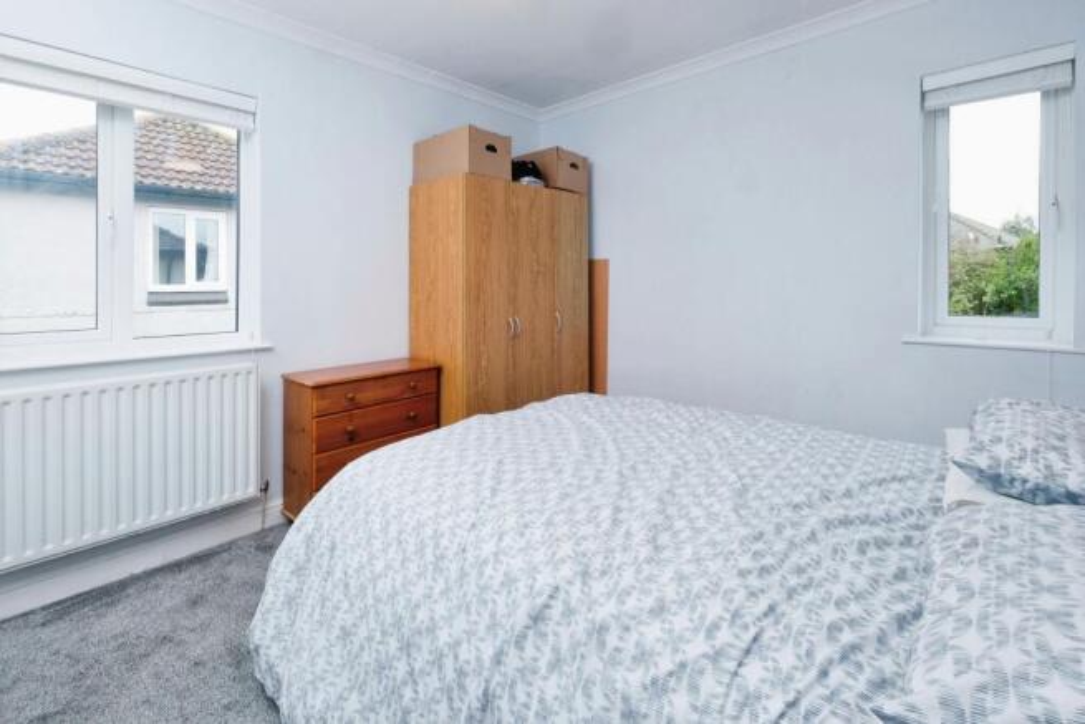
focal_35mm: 15
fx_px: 452
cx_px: 542
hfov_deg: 100.4
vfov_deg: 77.4
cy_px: 362
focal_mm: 10
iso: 800
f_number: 8
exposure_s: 1/60
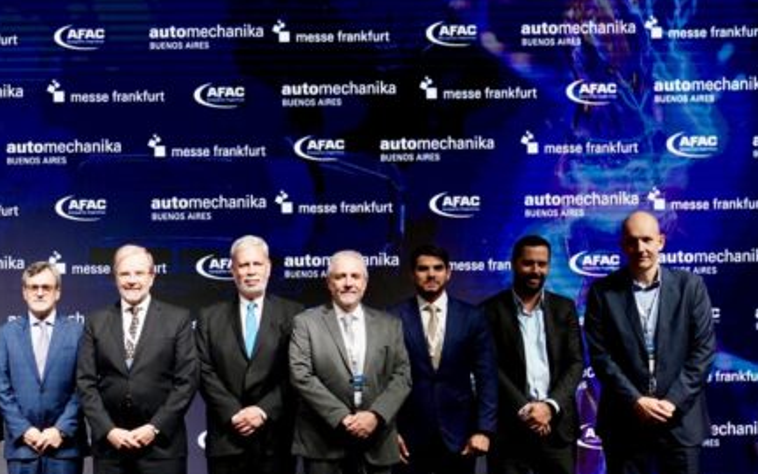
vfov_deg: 22.1
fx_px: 1198
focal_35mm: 58
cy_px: 360
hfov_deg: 33.6
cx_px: 105
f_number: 2.8
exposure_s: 1/400
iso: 2000
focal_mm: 32
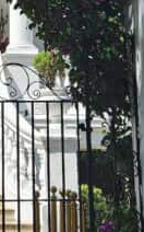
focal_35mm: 118
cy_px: -26
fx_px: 743
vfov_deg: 17.1
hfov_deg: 10.9
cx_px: -34
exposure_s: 1/1728
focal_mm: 5.4
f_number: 1.8
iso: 25
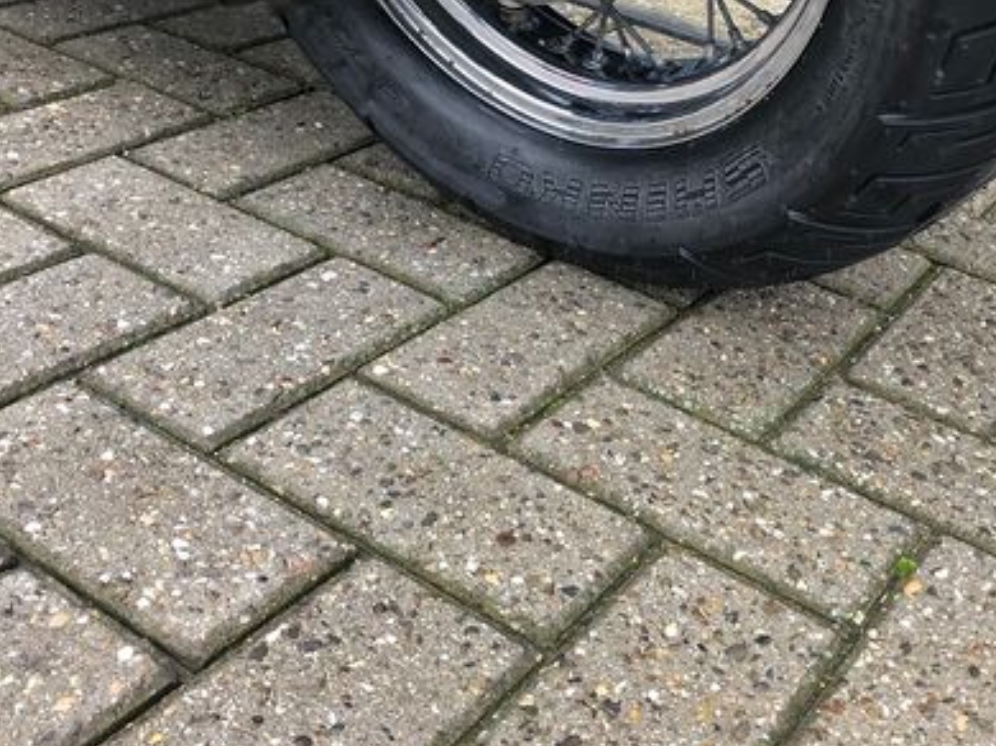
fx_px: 1323
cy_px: 202
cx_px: 600
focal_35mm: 46
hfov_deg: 41.1
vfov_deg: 31.0
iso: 32
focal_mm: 3.99
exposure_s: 1/30
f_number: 1.8
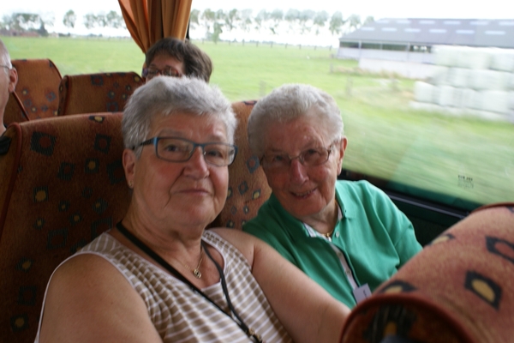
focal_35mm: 33
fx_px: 471
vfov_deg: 40.0
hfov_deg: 57.2
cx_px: 257
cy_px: 172
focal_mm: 22
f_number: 5.6
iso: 100
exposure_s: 1/50
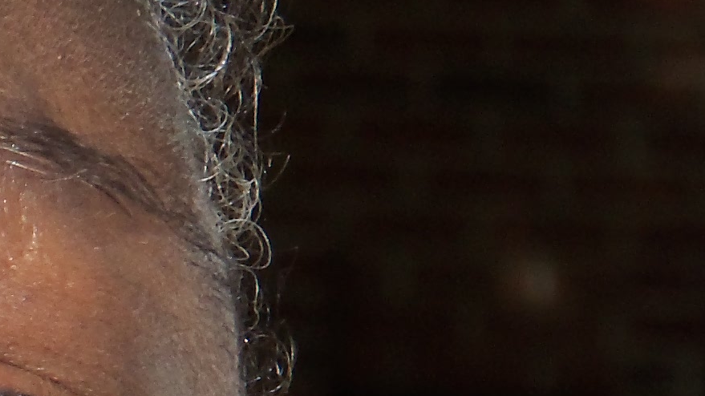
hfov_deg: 4.0
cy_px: 746
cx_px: -865
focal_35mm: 537
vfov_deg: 2.3
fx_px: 10036
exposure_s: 1/320
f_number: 5.3
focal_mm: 17.9
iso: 64
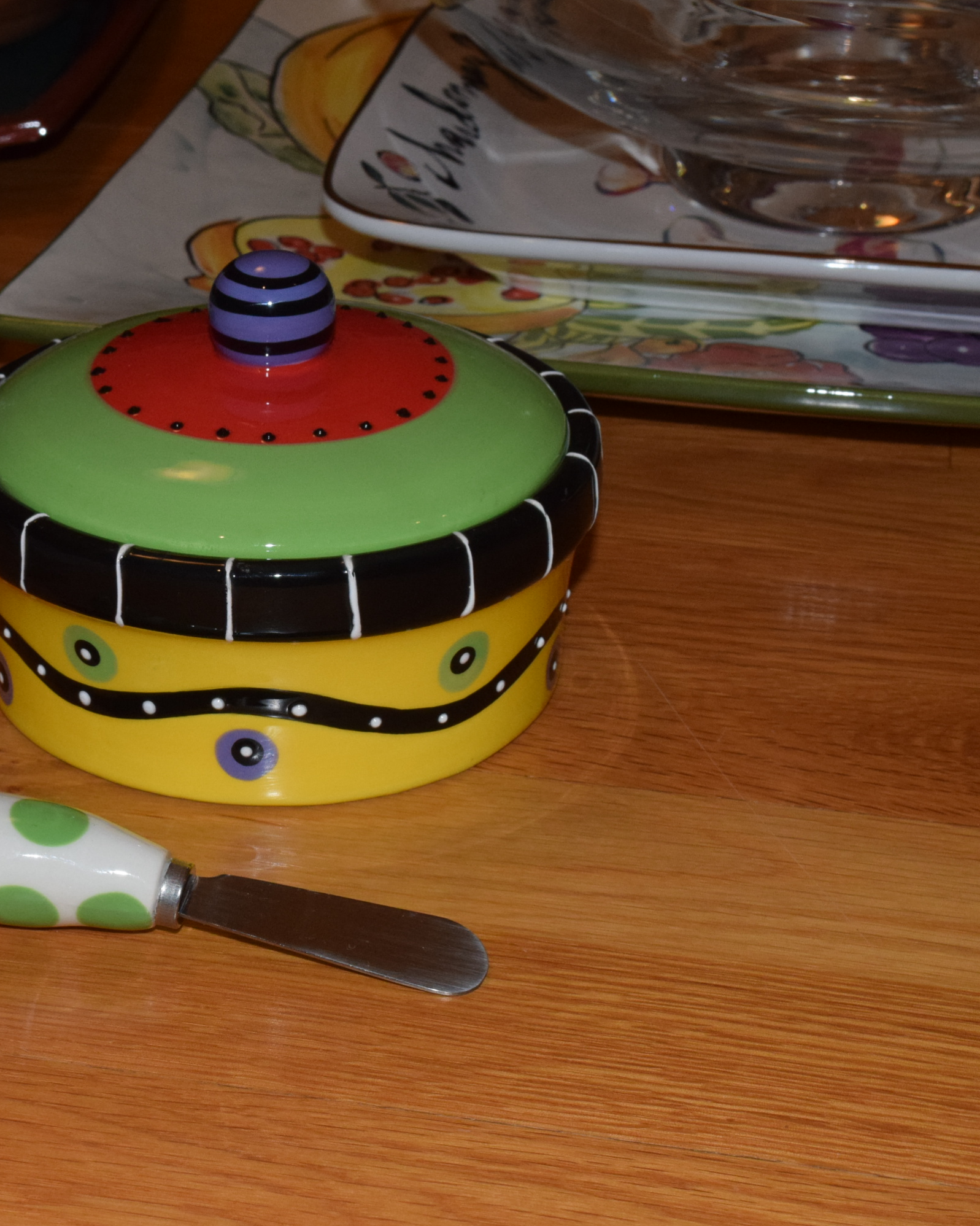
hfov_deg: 20.0
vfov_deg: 25.1
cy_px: 613
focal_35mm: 76
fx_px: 2756
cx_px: 255
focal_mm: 36
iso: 1600
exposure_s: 1/100
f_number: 13
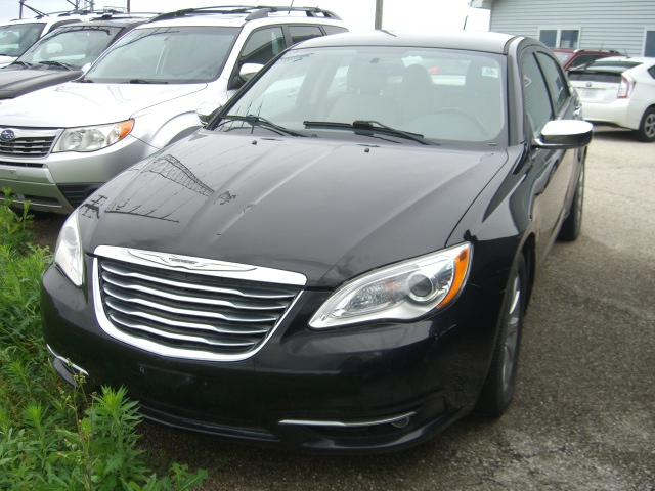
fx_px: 719
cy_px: 246
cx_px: 328
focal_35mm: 38
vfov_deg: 37.7
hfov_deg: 49.0
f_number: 2.8
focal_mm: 7.9
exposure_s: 1/500
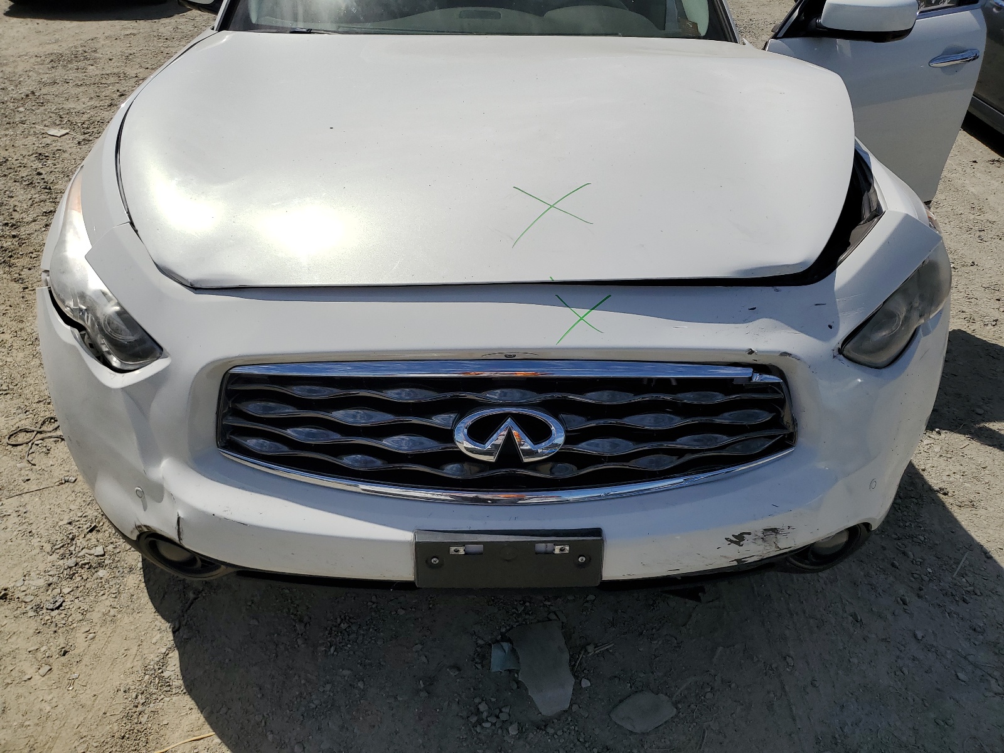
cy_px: 376
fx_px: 754
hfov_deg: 67.3
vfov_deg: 53.1
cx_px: 502
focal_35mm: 26
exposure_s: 1/10000
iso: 51
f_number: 1.5
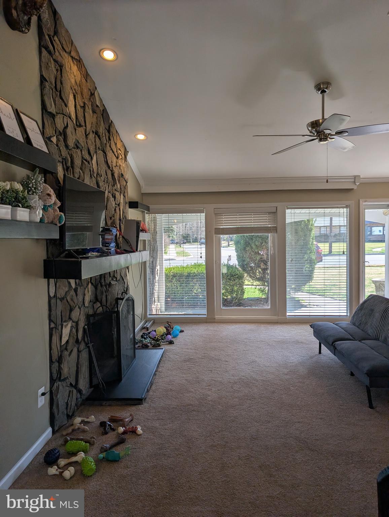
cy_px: 258
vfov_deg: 71.5
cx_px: 194
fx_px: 359
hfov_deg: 56.9
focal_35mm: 24
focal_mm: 6.9
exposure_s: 1/202
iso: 20
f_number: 1.68
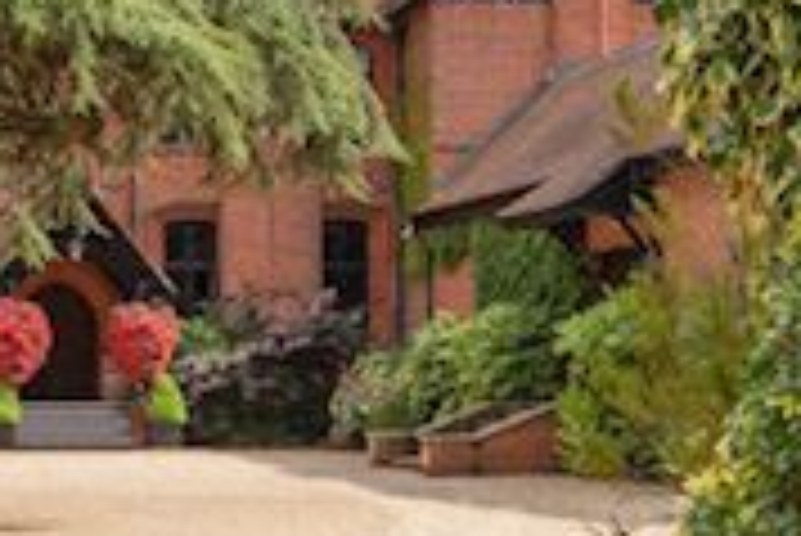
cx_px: -9
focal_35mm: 53
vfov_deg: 24.4
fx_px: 1180
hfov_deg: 34.0
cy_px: 0
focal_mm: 21
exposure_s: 1/100
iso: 64
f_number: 8
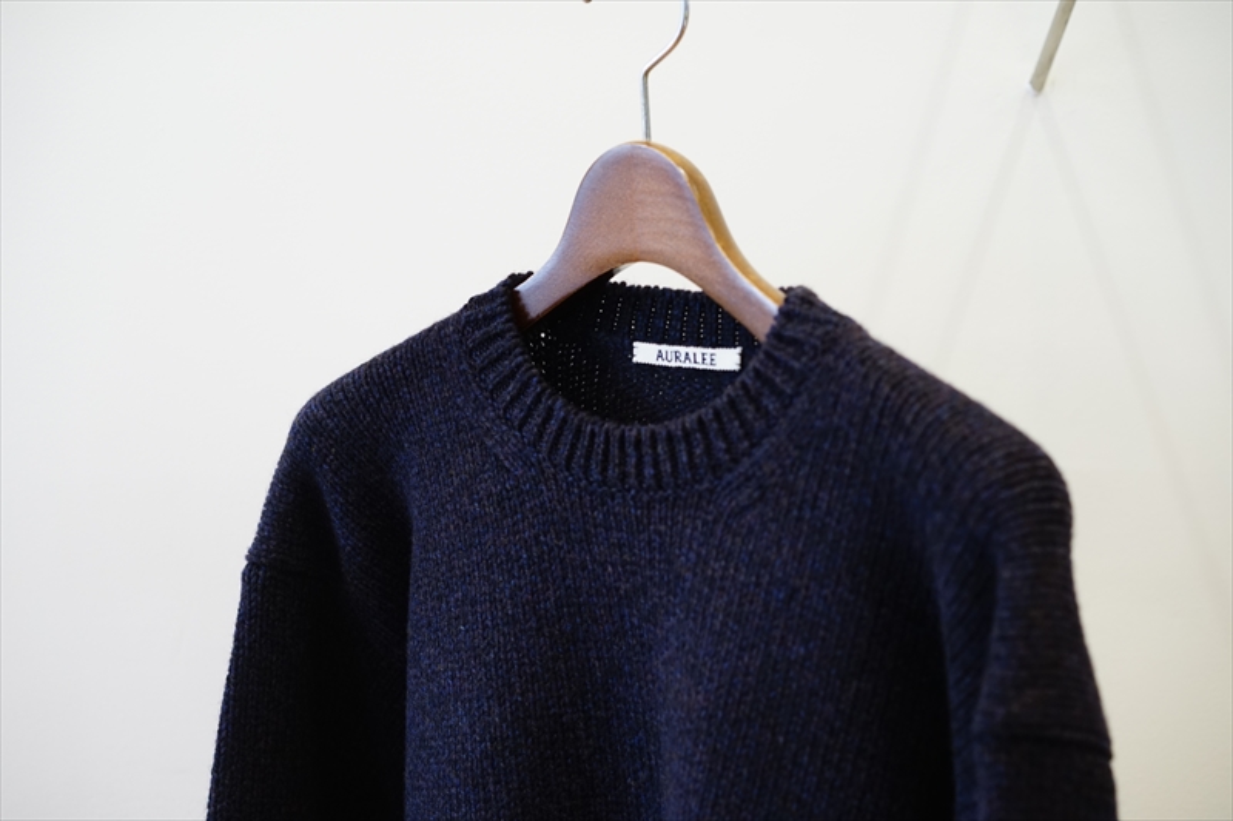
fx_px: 1883
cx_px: 616
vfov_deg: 24.6
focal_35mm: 55
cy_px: 410
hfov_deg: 36.3
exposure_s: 1/60
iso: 800
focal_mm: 55
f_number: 4
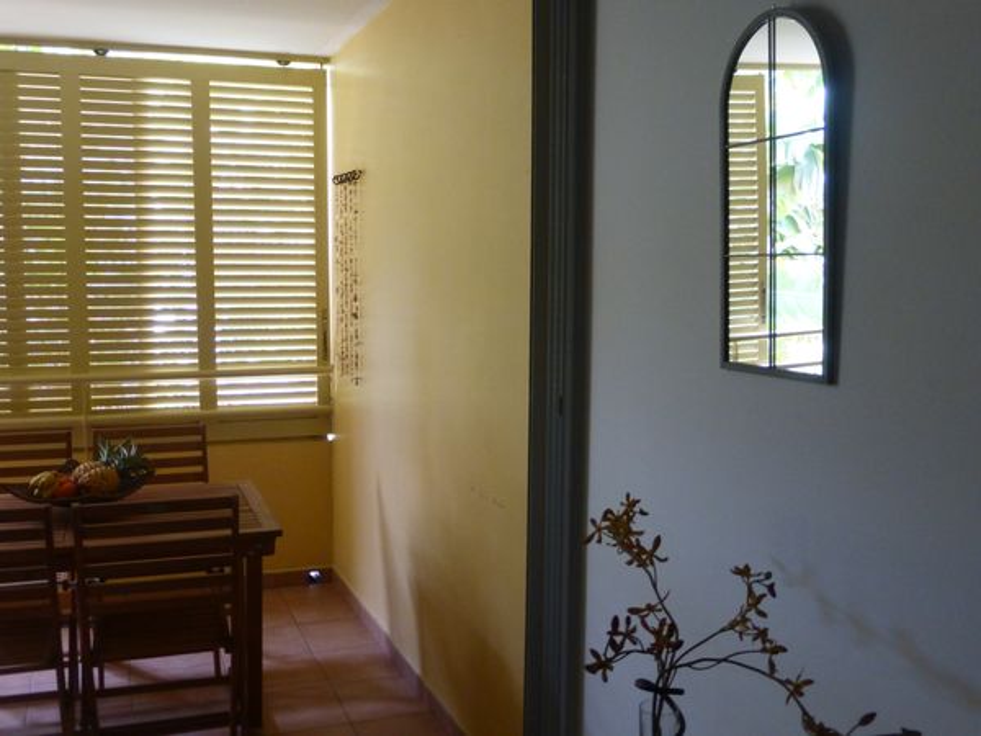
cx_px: 490
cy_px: 368
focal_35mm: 35
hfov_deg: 52.6
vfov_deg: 40.7
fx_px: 992
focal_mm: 6.1
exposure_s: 1/40
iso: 400
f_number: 3.7
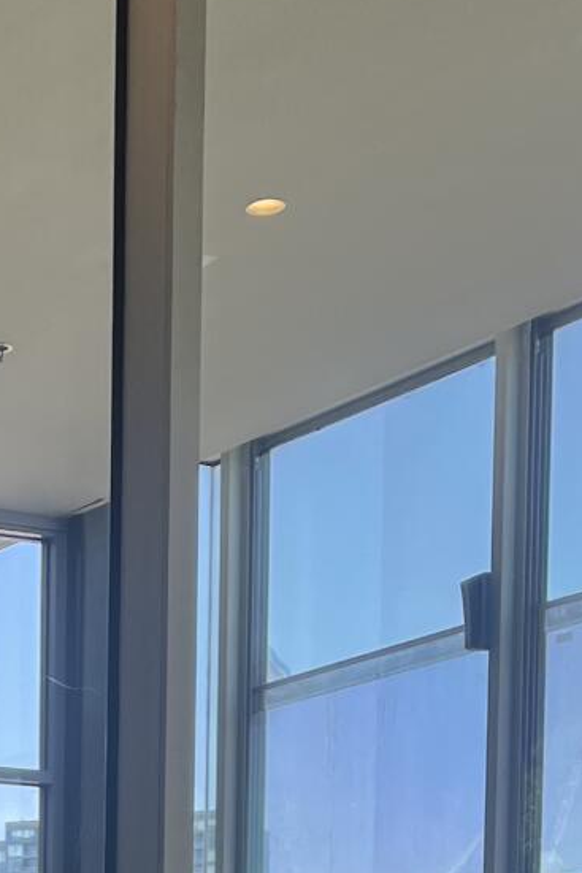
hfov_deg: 12.1
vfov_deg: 16.7
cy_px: 1345
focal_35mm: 110
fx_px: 2669
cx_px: -135
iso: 50
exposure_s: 1/422
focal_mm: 5.1
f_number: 1.6
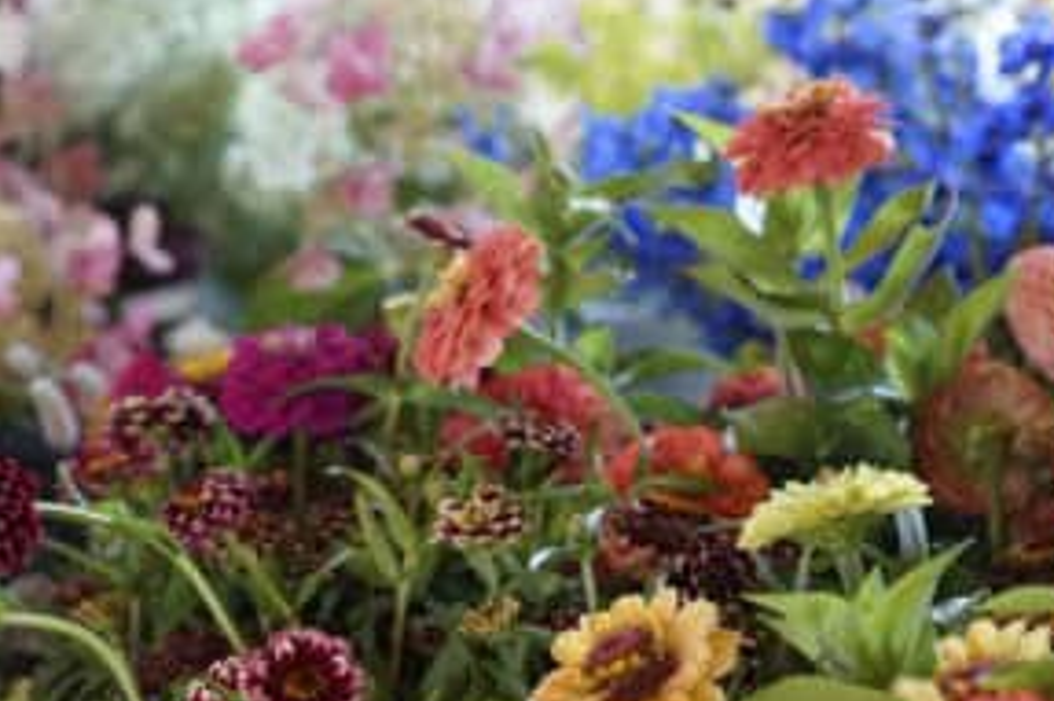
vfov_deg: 11.9
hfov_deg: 17.8
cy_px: 543
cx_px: 624
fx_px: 3365
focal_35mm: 115
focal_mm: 55
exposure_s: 1/160
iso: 1600
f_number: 3.2
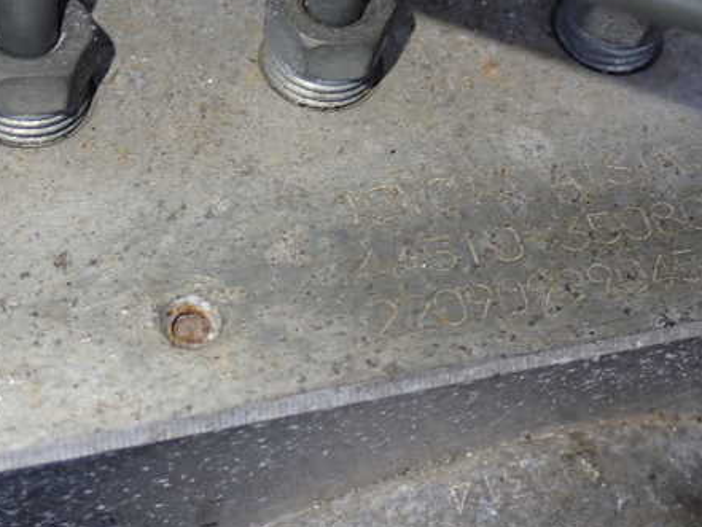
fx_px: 1379
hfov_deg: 28.4
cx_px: 443
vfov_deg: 21.6
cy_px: 231
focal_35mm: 68
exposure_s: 1/50
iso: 320
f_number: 3.2
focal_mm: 9.01
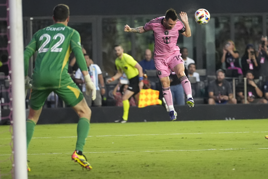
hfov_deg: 6.9
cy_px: 90
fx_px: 2234
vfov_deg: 4.6
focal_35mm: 300
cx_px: 134
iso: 4000
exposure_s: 1/1600
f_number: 2.8
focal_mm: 200
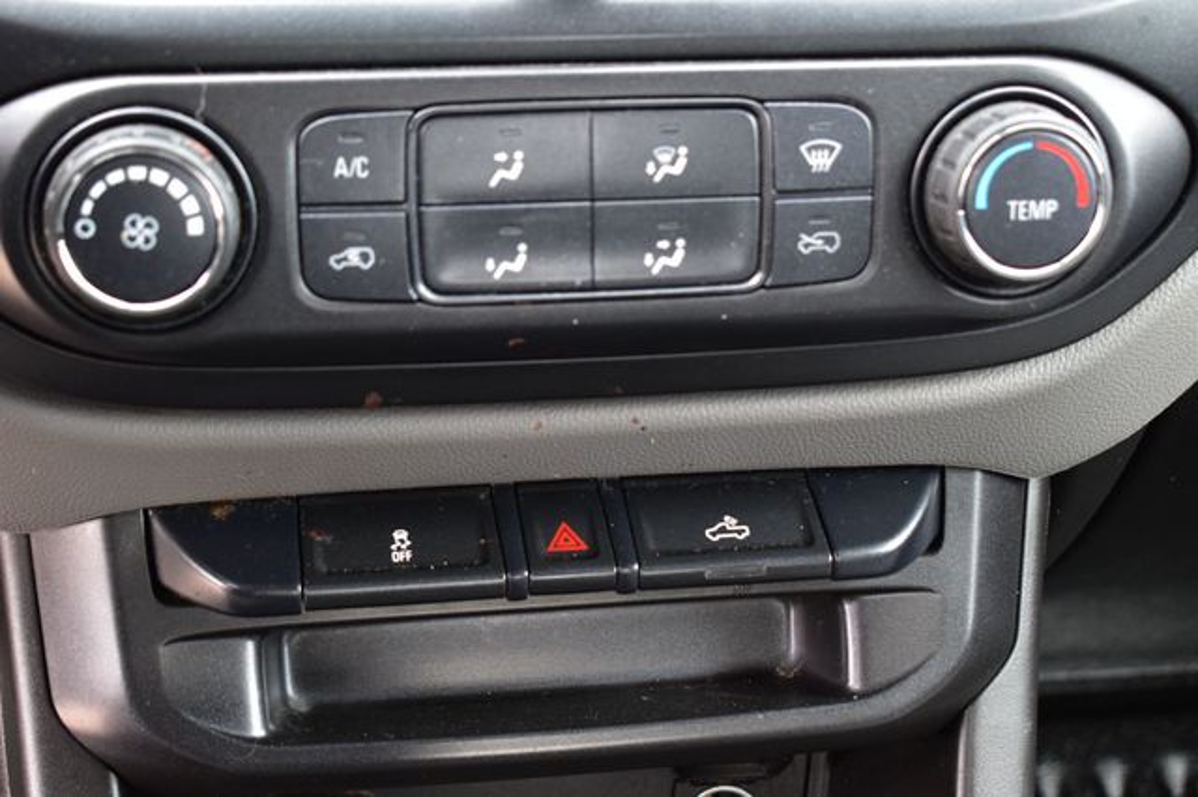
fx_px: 2245
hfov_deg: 29.9
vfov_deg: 20.1
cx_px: 599
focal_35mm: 68
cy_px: 398
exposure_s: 1/20
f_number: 6.3
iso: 400
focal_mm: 45
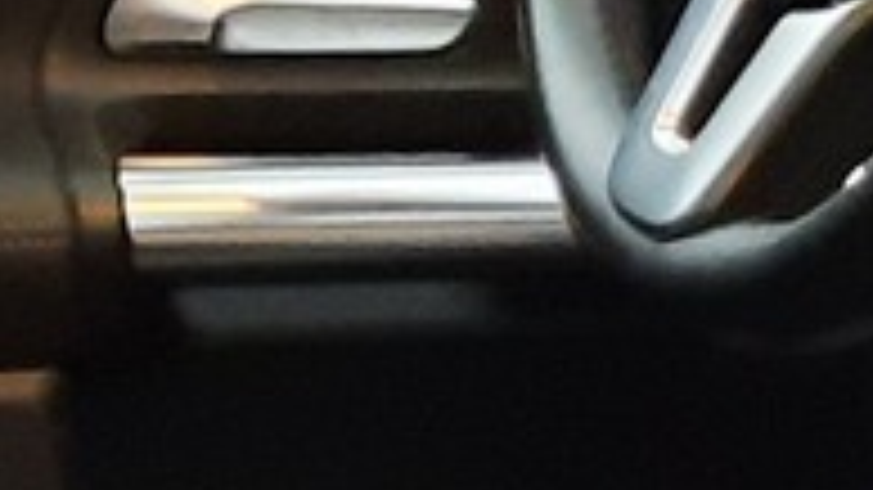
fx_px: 4675
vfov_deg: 5.8
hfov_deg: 9.2
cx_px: 2326
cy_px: 1169
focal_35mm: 202
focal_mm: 4.6
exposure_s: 1/20
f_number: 2
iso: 640
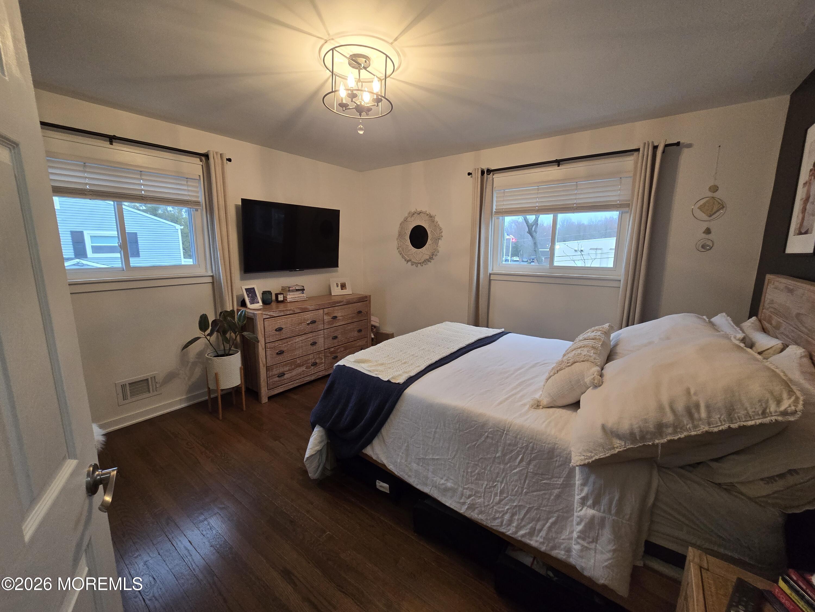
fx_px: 306
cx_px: 408
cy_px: 306
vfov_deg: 89.9
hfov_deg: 106.2
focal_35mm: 13
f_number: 2.2
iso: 320
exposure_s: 1/60
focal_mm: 2.2
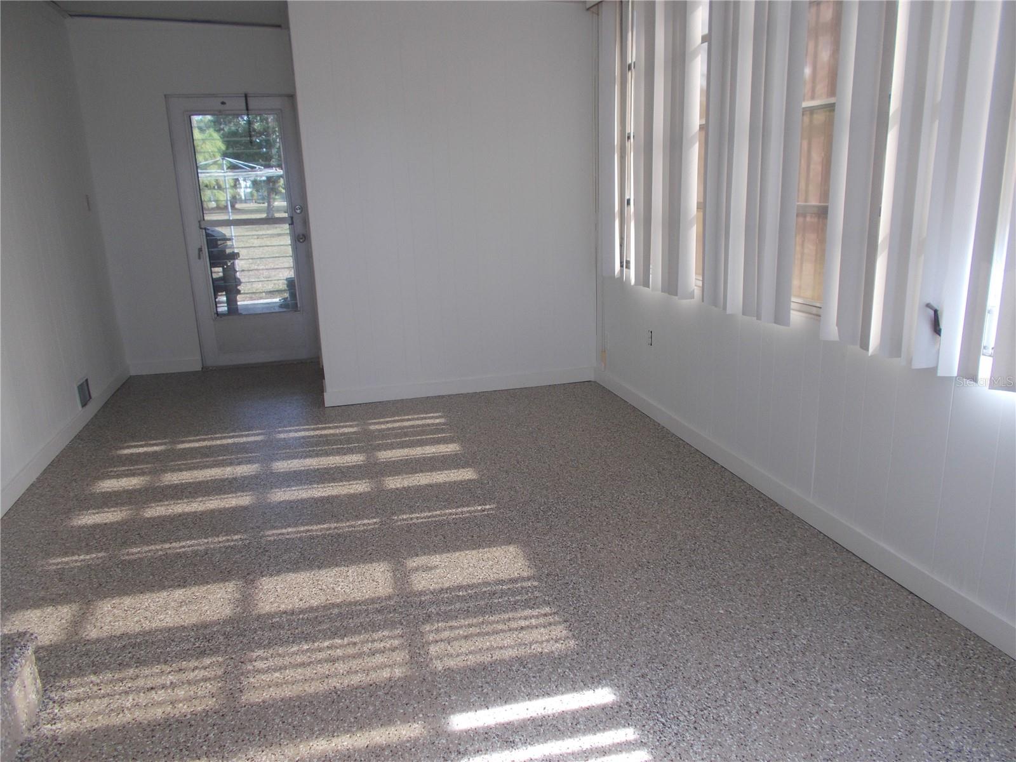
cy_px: 381
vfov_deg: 53.1
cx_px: 508
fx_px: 763
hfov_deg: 67.3
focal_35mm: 26
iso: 80
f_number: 3.2
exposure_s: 1/80
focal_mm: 4.6
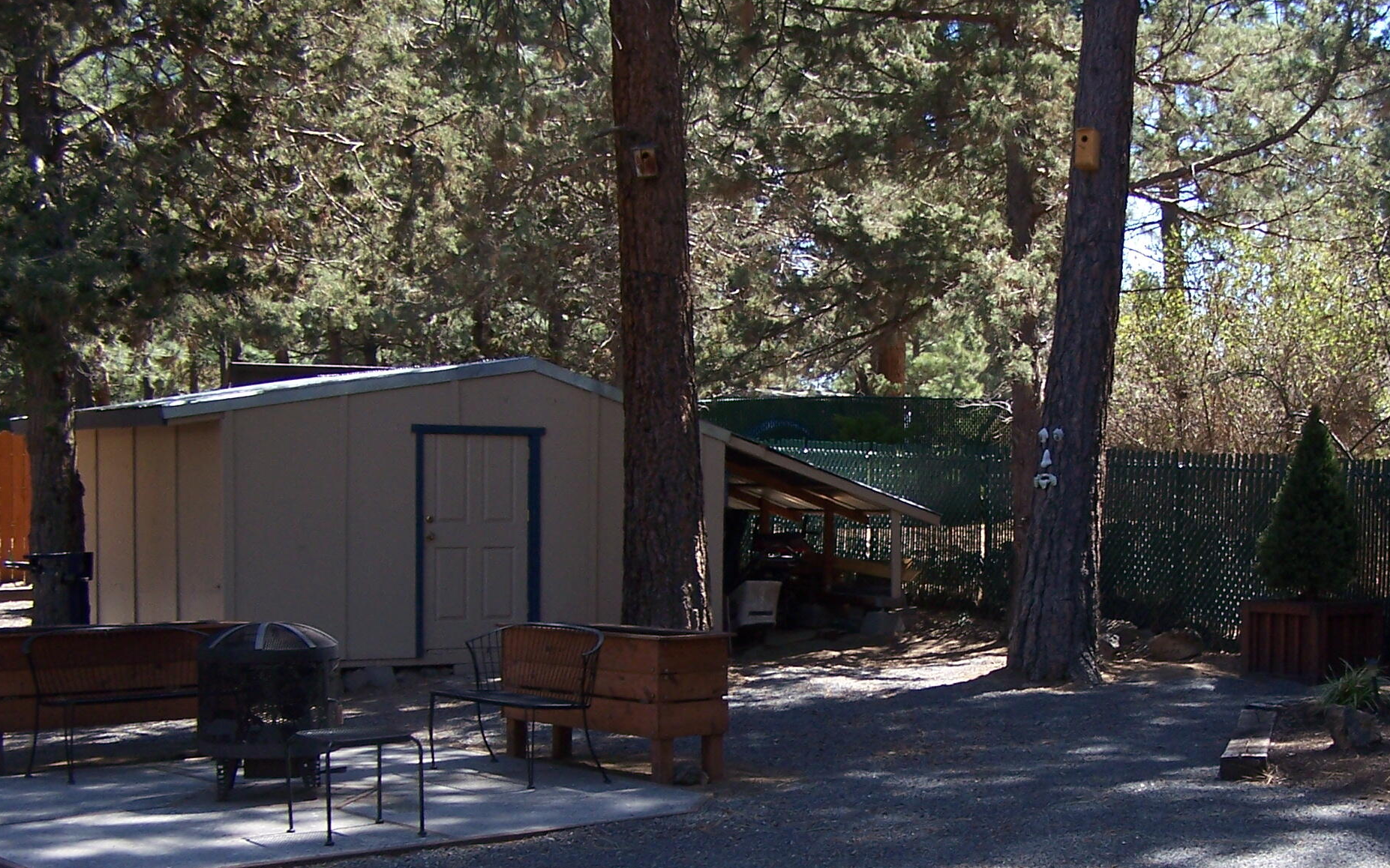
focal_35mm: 56
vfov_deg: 23.0
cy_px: 606
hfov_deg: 35.9
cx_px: 938
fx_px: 2121
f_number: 2.8
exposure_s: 1/250
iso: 80
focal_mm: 6.3
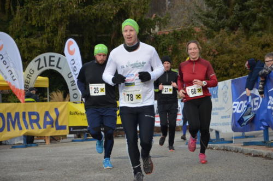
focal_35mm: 128
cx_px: 136
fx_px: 965
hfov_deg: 16.1
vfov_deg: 10.7
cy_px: 90
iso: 800
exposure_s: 1/1000
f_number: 5.6
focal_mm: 85
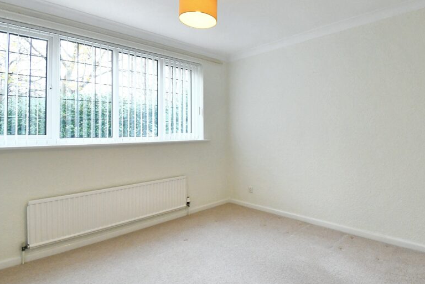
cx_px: 260
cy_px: 125
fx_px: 236
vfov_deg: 61.7
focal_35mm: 20
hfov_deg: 82.7
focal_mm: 10
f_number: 10
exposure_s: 1/30
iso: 1600
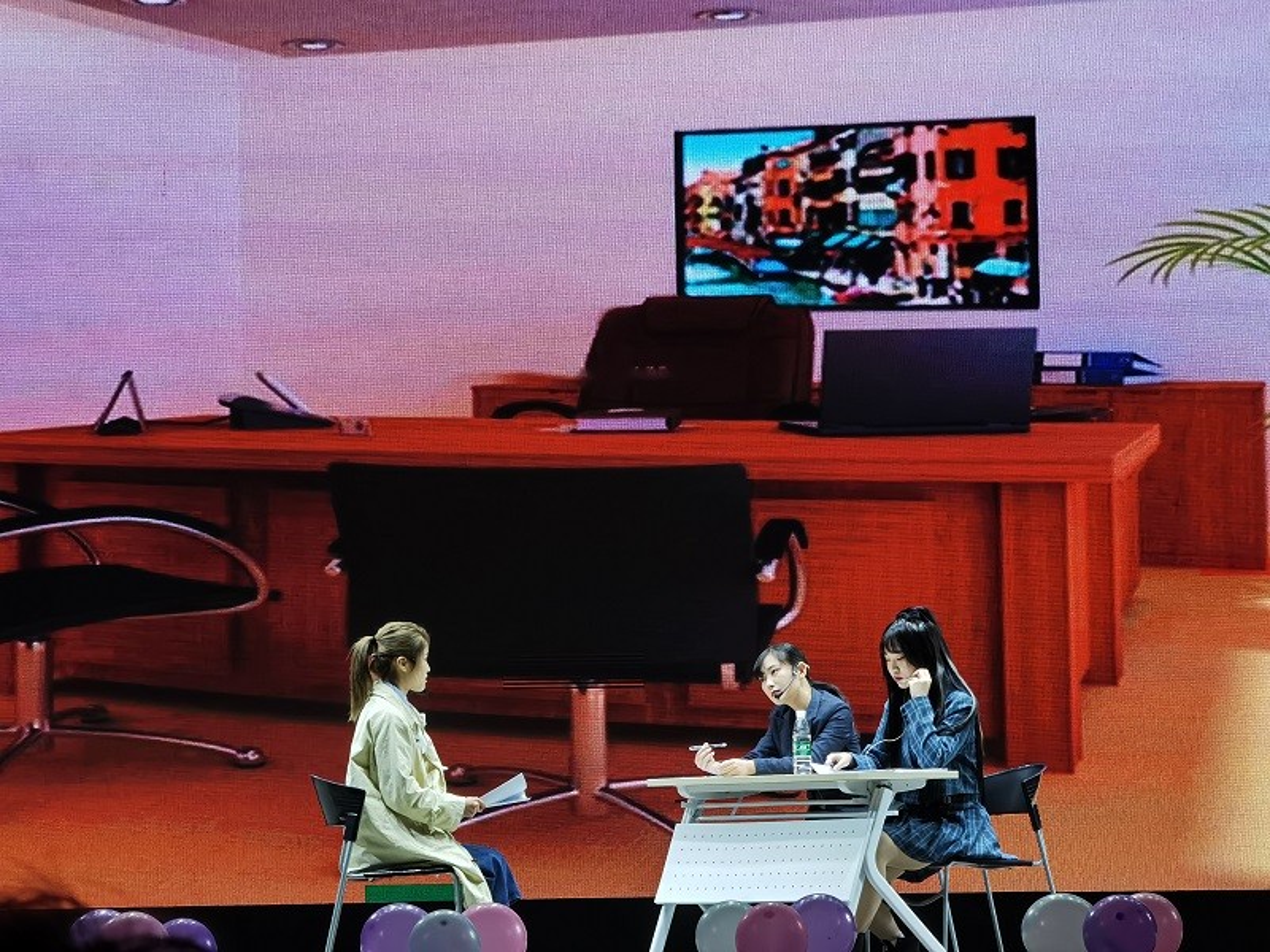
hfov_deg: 14.2
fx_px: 5100
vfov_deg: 10.7
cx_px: 635
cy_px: 476
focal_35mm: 139
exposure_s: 1/50
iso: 320
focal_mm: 14.46
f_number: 3.4
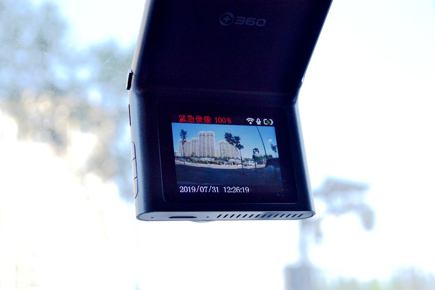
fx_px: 725
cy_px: 145
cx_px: 218
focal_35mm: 60
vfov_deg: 22.6
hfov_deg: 33.4
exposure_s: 1/125
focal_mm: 40
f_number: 5.6
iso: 280
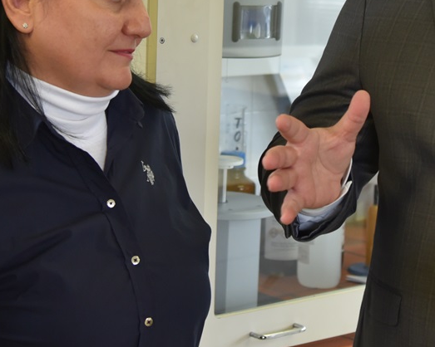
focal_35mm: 108
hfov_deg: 17.8
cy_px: 8
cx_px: 195
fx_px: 1390
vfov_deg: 14.1
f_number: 4
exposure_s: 1/60
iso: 1250
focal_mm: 40
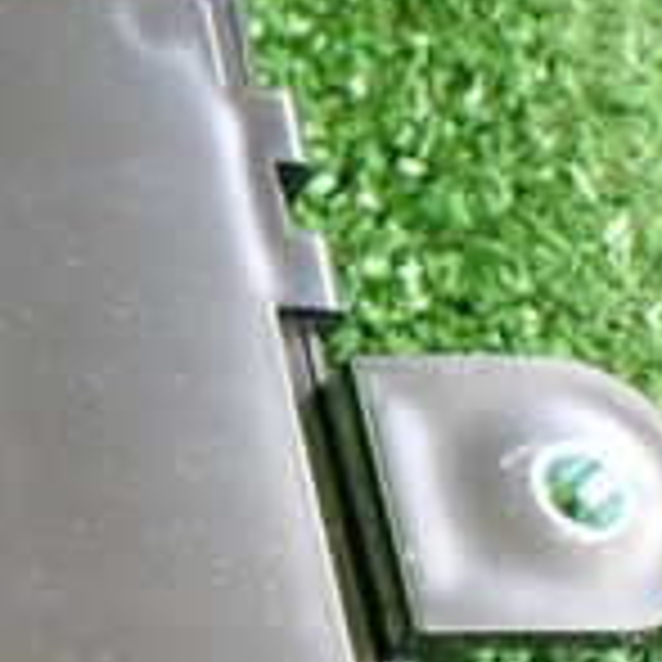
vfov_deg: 16.1
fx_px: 2337
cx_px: -239
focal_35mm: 108
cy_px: 378
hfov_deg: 15.2
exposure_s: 1/80
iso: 800
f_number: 2.3
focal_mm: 5.4
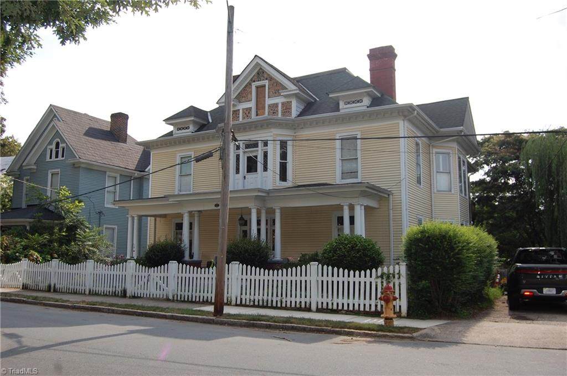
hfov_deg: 57.3
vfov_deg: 39.9
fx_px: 519
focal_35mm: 33
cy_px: 188
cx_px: 284
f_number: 5.6
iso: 250
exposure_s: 1/500
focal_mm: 22
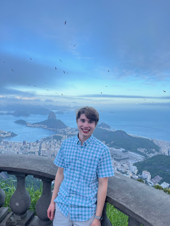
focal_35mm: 26
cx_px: 85
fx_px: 170
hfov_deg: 53.1
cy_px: 113
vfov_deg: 67.3
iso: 50
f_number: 1.6
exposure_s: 1/772
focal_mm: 5.1
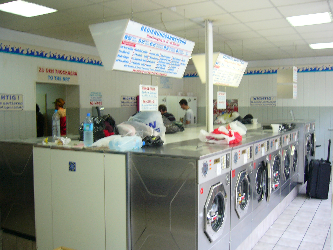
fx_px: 337
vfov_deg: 40.7
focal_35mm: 35
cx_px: 166
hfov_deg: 52.6
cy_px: 125
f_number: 2.8
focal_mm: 5.8
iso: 100
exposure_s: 1/25
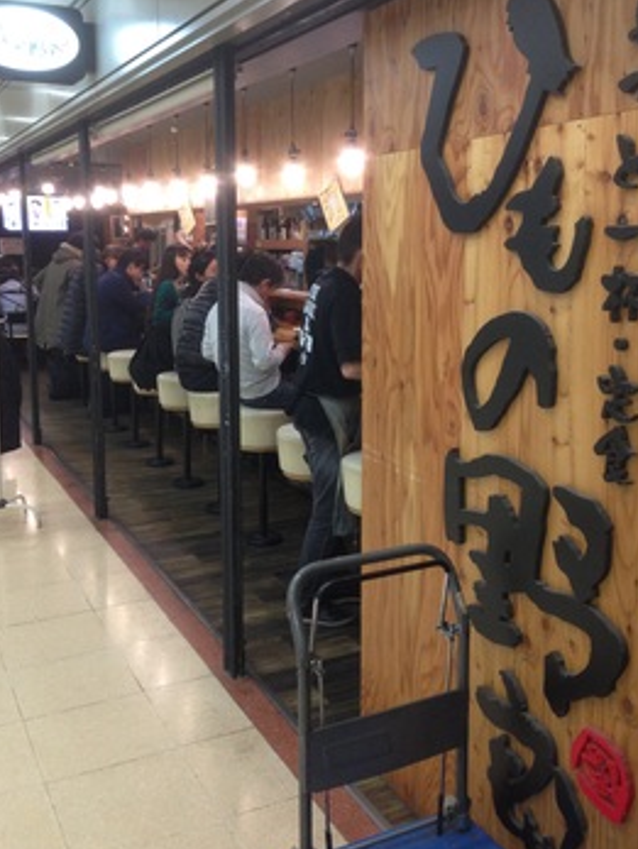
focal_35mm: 38
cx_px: 352
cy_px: 384
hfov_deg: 37.7
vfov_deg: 48.9
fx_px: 932
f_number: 2.4
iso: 125
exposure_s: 1/20
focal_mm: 4.12
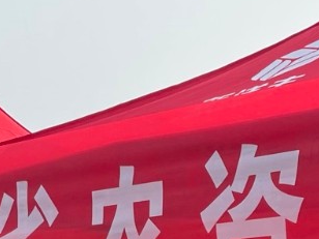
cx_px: 192
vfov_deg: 10.2
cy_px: 456
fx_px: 1244
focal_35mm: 135
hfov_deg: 14.6
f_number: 1.6
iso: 32
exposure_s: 1/1435
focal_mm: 4.2
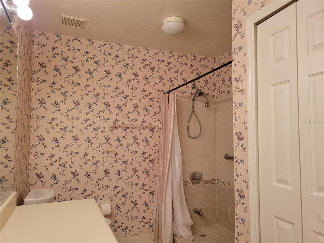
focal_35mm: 26
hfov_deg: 67.3
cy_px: 122
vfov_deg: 53.1
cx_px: 162
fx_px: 243
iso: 200
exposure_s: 1/120
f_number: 1.8
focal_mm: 5.4
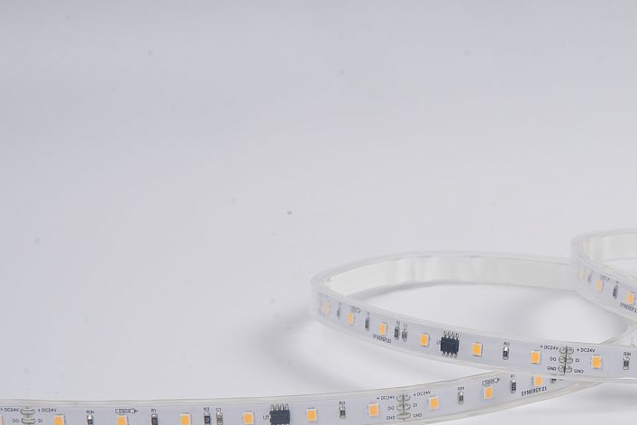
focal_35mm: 106
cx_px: 478
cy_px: 362
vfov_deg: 12.8
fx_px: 1883
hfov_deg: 19.1
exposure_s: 1/125
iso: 100
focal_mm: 58.8
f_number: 16
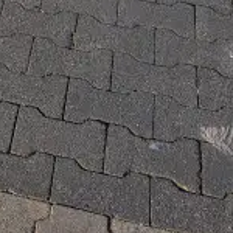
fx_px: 921
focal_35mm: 121
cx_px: -158
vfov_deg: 12.2
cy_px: -285
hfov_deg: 13.3
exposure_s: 1/1091
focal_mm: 5.23
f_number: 1.8
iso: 50
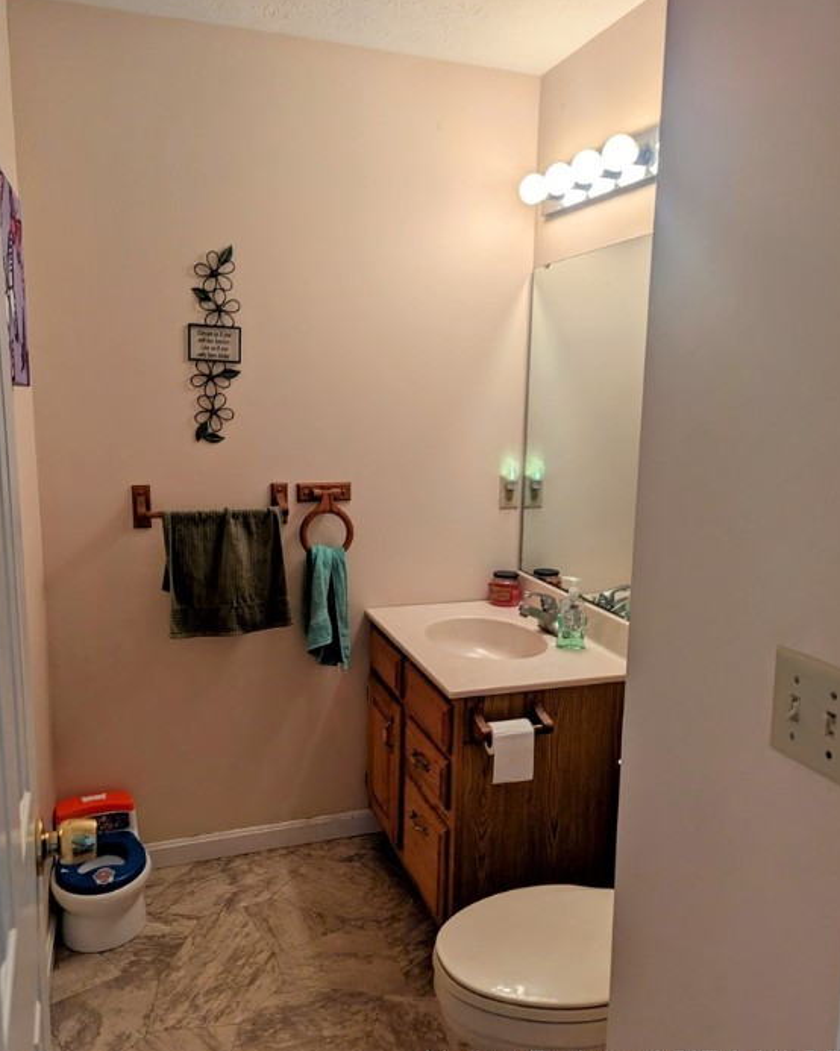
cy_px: 516
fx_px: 808
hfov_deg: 54.9
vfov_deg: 66.0
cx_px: 414
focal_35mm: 26
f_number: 1.85
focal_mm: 6.81
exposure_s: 1/60
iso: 42
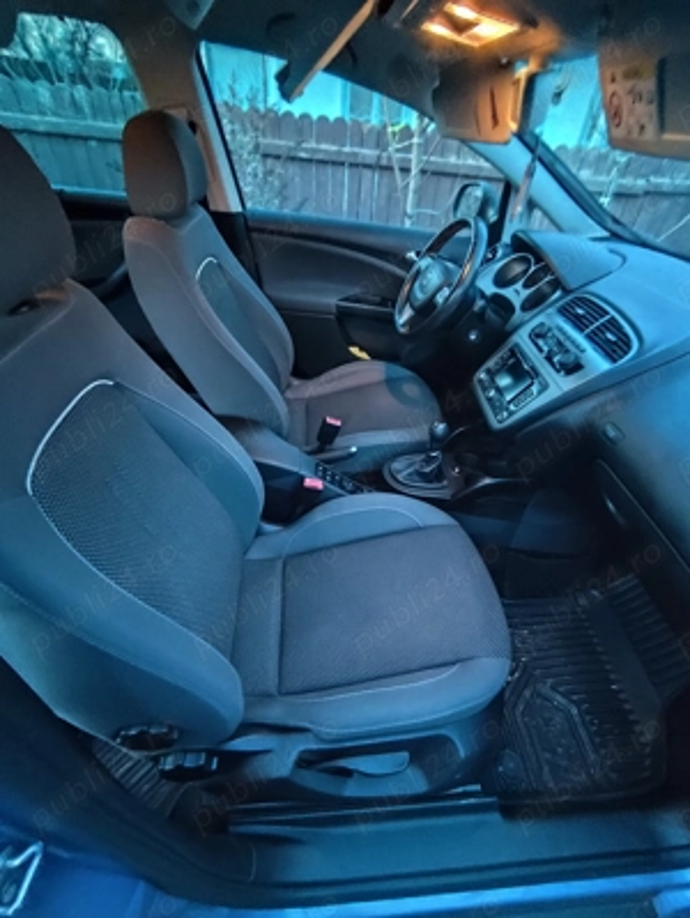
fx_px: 425
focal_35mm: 16
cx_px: 345
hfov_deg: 78.2
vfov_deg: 94.4
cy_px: 459
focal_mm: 1.65
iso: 2500
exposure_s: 1/11.1
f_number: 2.2
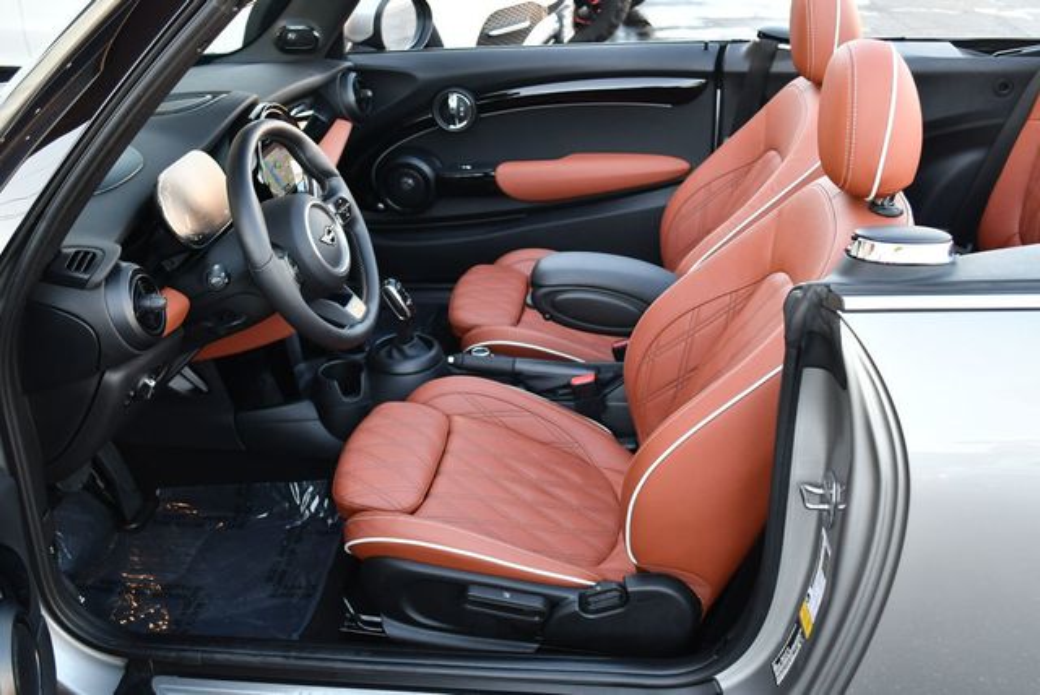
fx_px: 1041
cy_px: 348
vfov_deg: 36.9
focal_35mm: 36
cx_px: 520
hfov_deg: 53.1
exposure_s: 1/250
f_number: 3.5
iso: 560
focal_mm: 18
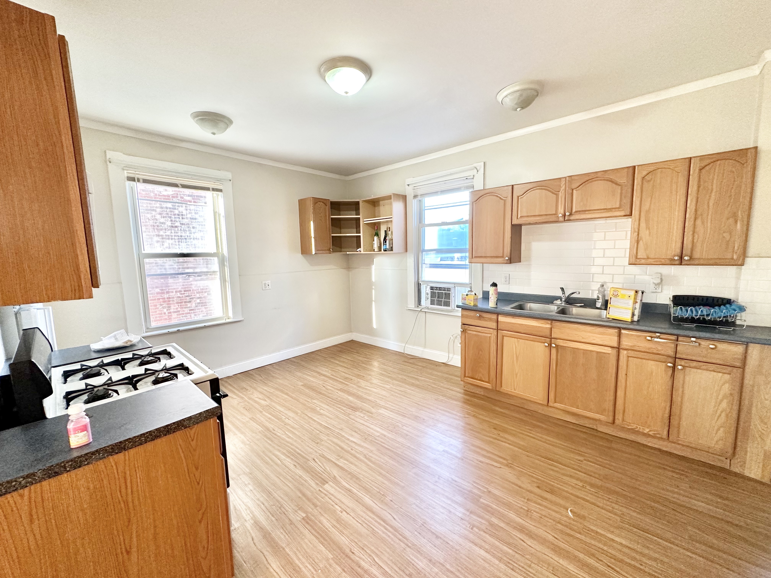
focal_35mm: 14
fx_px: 312
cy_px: 289
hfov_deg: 102.1
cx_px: 386
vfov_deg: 85.7
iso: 250
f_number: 2.2
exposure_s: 1/60
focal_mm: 2.22
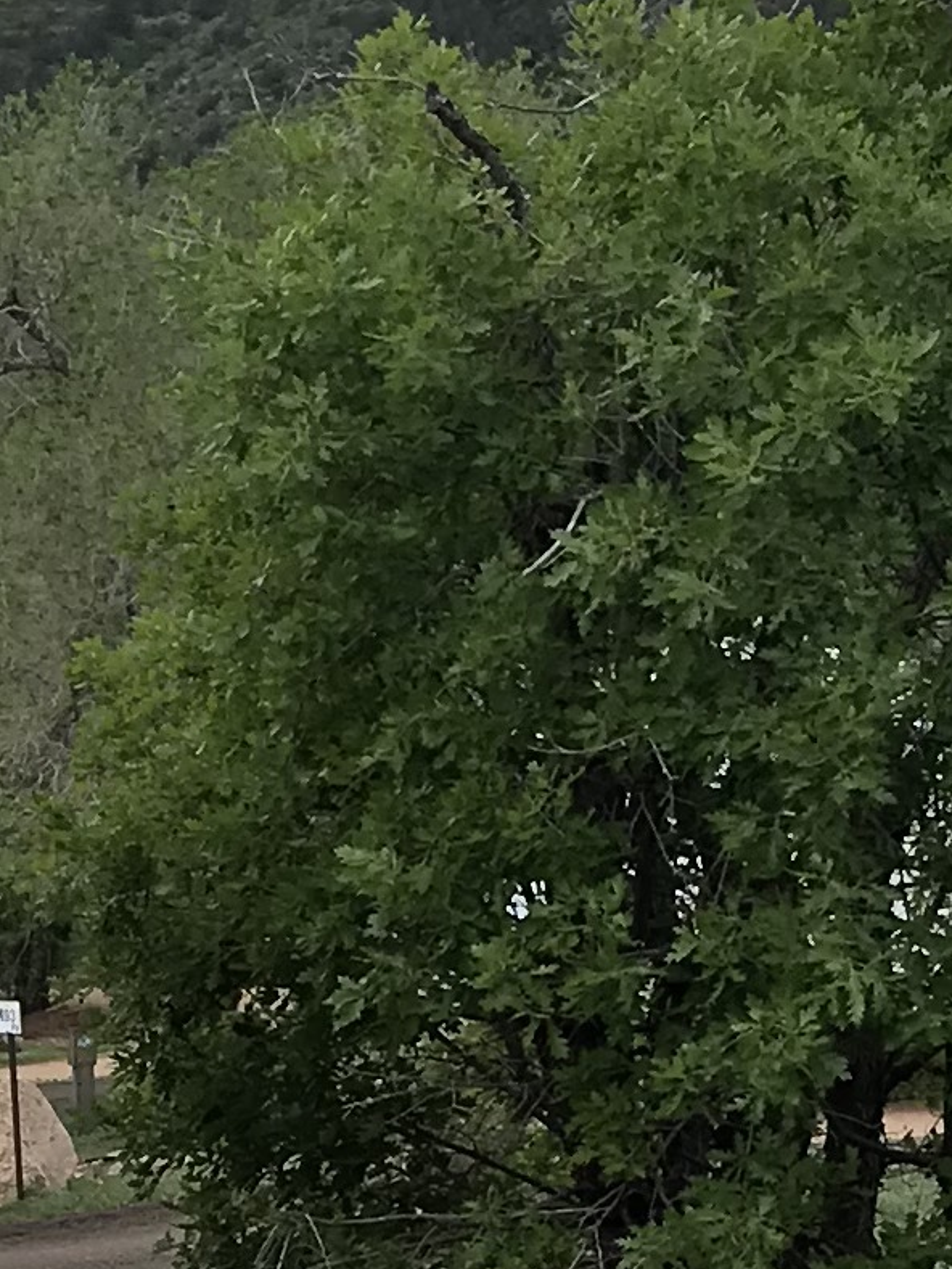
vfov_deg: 13.5
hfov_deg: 10.3
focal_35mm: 143
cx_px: 0
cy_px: 1378
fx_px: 5242
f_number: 1.8
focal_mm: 3.99
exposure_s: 1/1277
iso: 20
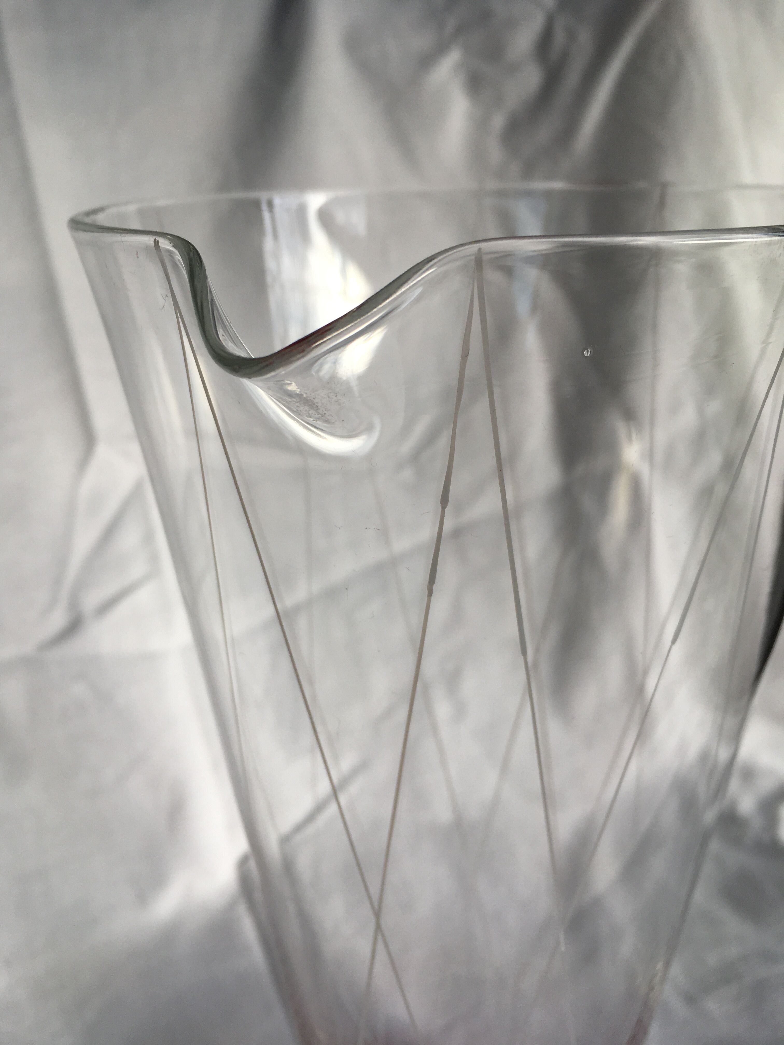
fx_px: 876
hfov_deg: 48.2
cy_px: 522
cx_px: 392
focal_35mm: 29
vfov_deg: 61.7
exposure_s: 1/208
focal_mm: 4.15
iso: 25
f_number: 2.2
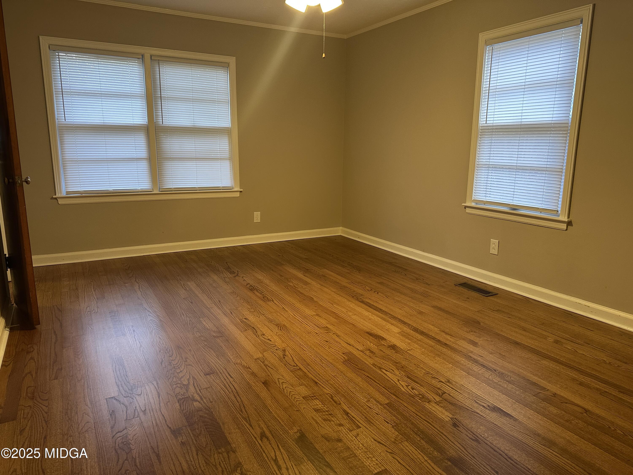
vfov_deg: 56.8
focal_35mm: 24
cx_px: 316
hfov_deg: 71.6
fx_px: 439
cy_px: 238
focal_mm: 6.86
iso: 250
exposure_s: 1/60
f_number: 1.78
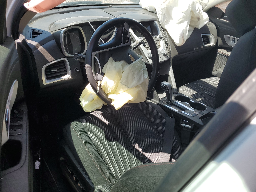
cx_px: 128
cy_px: 96
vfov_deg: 53.1
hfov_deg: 67.3
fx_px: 192
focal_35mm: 26
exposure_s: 1/833
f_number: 1.5
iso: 50
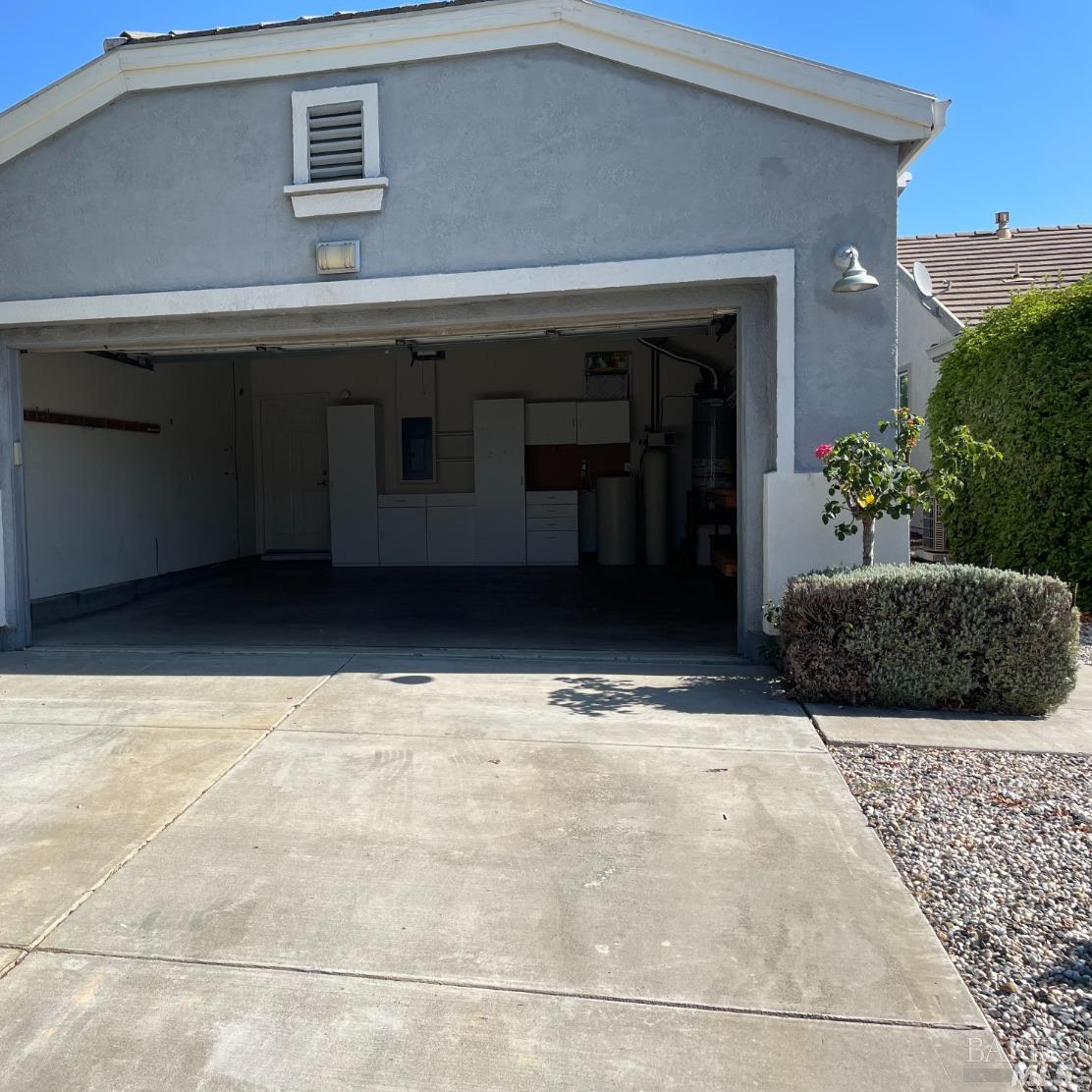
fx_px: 1106
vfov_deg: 52.5
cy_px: 543
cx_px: 359
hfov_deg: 51.5
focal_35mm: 31
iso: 32
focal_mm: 4.2
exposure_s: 1/2882
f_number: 1.6
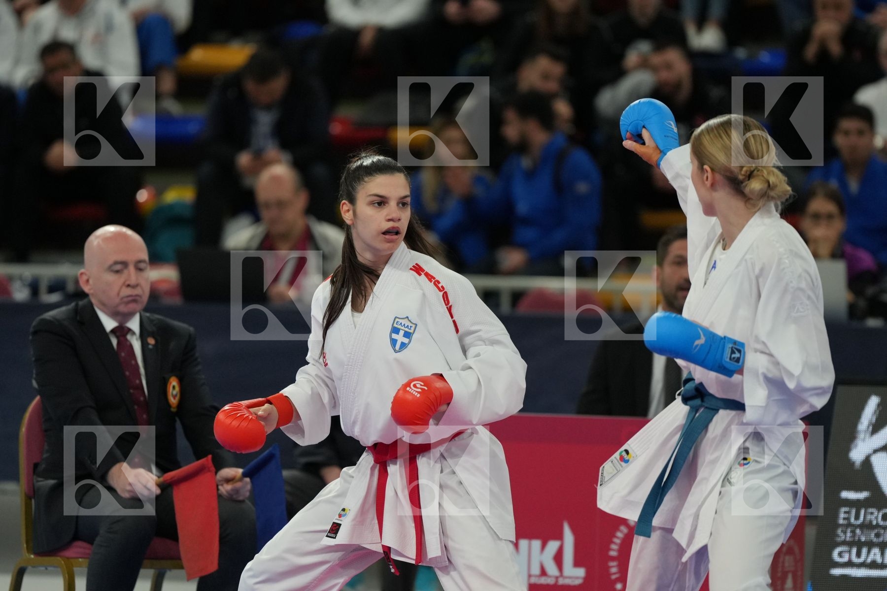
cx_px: 444
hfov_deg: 6.9
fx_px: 7391
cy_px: 296
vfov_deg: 4.6
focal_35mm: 300
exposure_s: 1/1000
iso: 1600
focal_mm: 200
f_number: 2.8
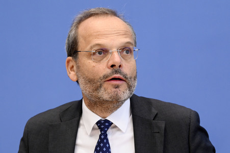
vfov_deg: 9.4
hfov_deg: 14.2
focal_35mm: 145
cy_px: 76
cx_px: 115
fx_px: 926
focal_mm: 145
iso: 4000
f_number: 5.6
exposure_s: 1/500
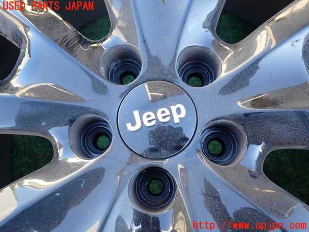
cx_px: 154
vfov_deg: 46.8
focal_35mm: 30
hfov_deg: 60.0
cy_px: 116
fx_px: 268
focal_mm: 5.4
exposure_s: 1/60
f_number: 2.3
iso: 125
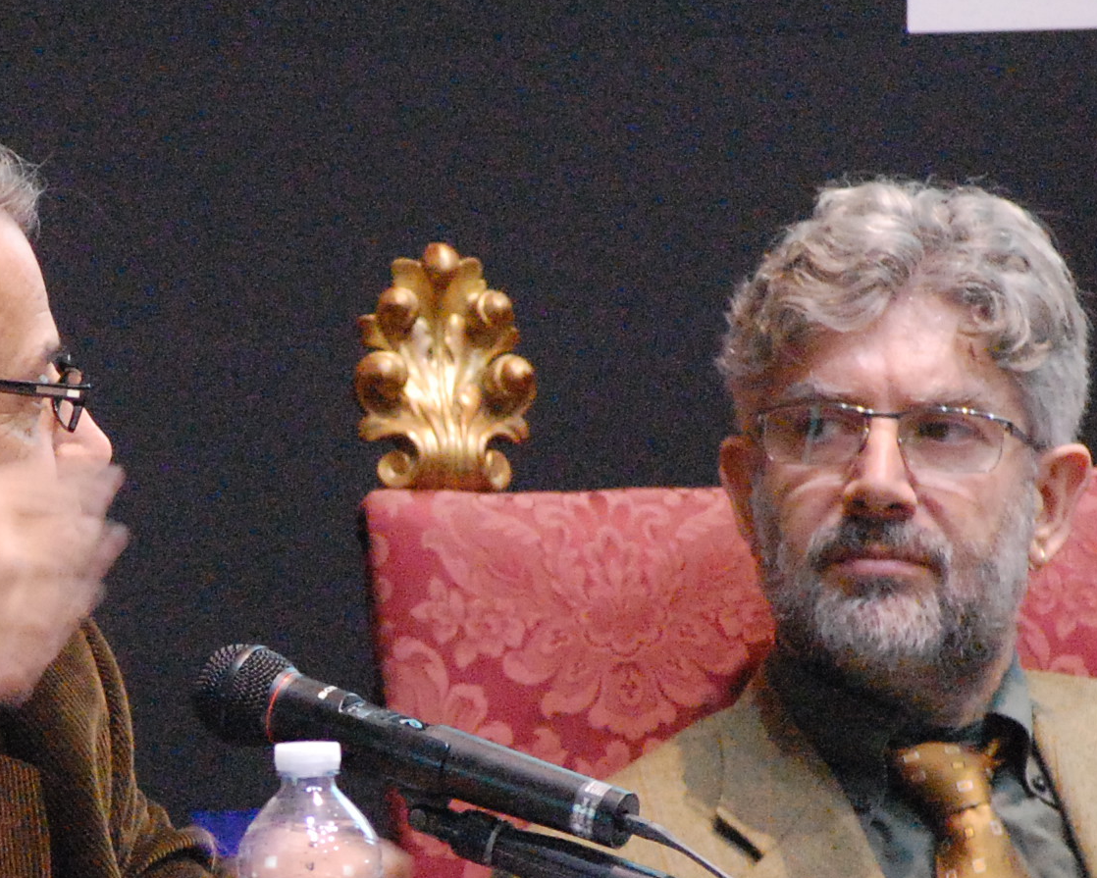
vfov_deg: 3.4
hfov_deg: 4.3
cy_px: 592
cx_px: 105
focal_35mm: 454
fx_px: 14744
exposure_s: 1/25
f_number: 4.8
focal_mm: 120
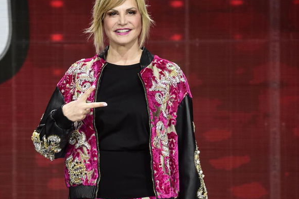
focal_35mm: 191
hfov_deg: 10.8
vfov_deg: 7.2
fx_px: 1586
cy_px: 109
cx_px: 119
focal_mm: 135
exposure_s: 1/200
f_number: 4
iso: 2500
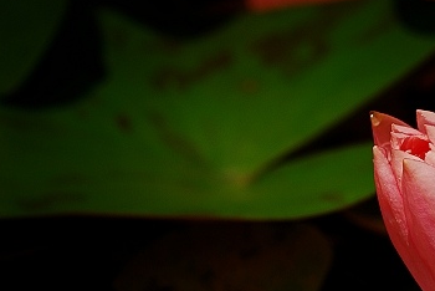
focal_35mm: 180
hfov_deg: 11.4
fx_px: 2177
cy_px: 191
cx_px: 347
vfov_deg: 7.6
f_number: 8
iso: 100
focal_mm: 70
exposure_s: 1/400
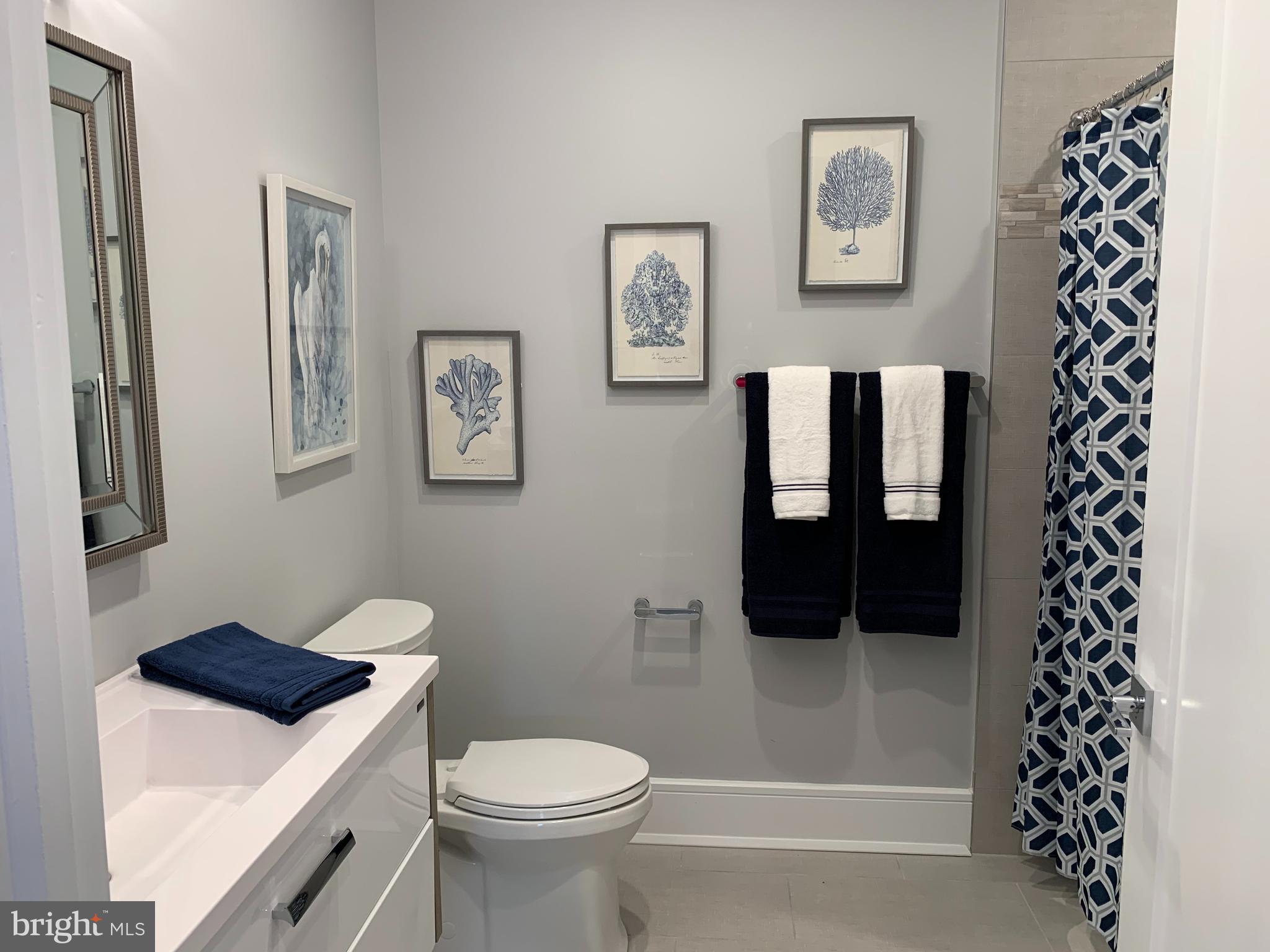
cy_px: 476
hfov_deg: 67.3
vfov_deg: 53.1
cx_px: 635
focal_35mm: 26
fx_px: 954
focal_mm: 4.25
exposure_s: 1/60
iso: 80
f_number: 1.8
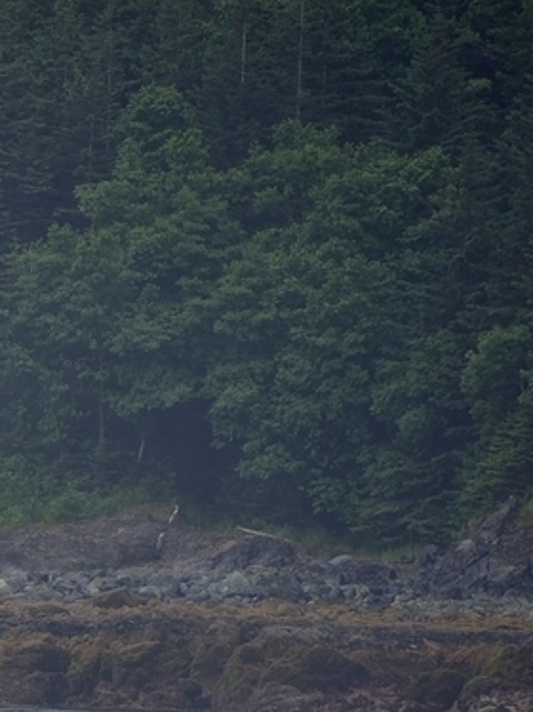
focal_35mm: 988
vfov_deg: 2.0
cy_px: 722
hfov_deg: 1.5
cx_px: -523
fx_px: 20307
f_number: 5.6
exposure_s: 1/640
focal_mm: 300
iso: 140
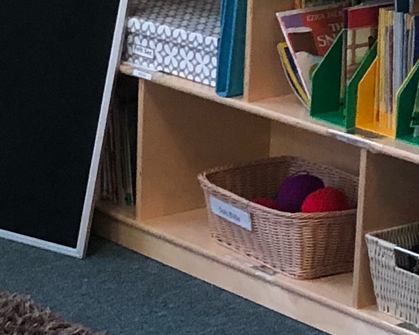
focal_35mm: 164
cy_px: 222
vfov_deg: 9.4
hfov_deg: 11.4
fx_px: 2034
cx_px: -173
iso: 80
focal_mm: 3.99
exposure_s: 1/15
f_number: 1.8
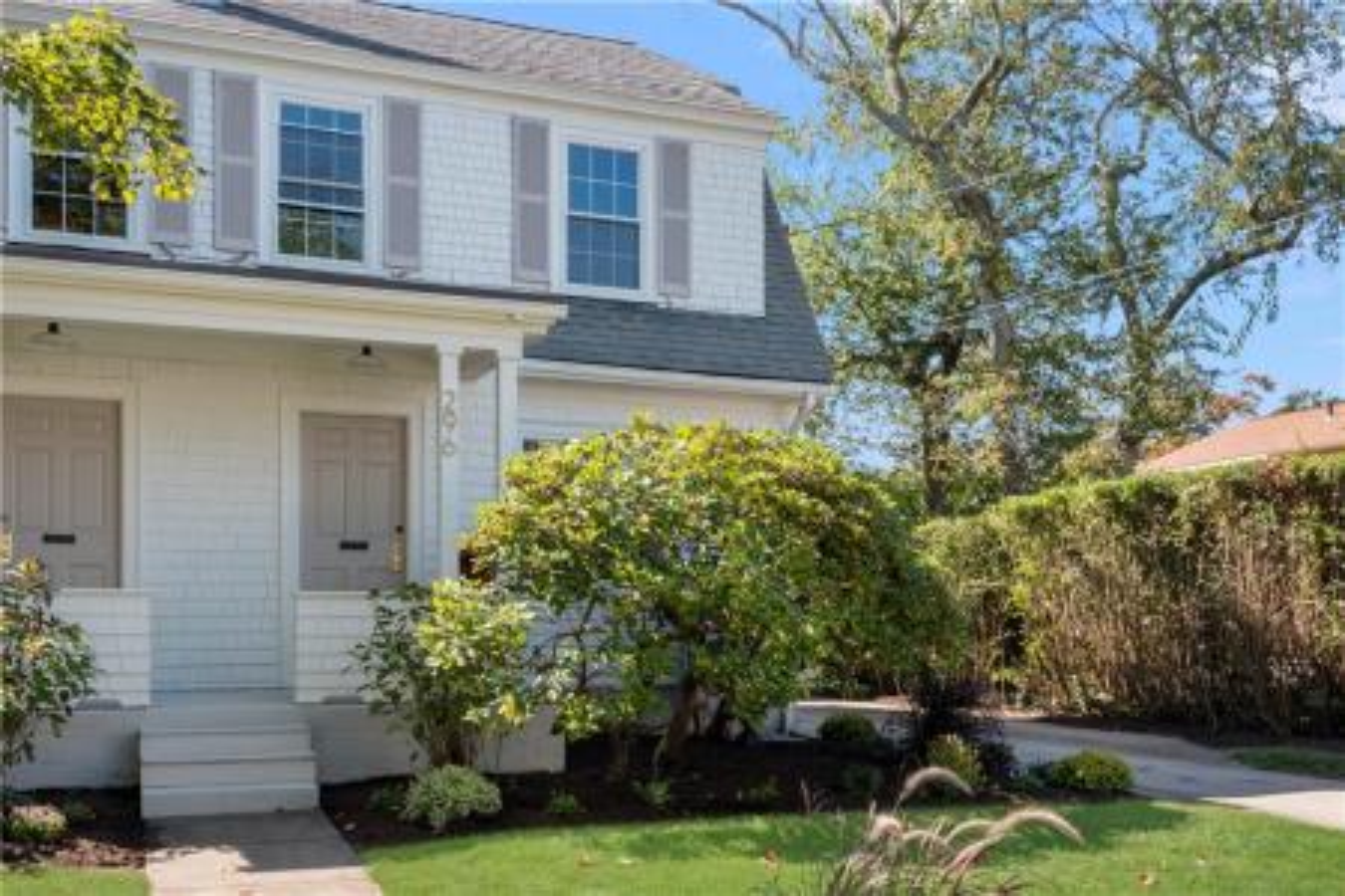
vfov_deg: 36.9
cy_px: 448
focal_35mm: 36
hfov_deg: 53.1
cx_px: 672
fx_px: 1345
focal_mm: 24
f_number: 14
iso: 400
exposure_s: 1/100
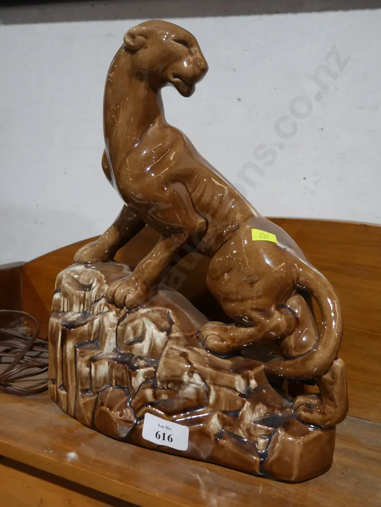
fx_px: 557
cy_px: 254
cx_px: 190
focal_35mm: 38
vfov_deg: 49.0
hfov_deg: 37.8
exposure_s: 1/60
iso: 400
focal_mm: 19
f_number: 4.1
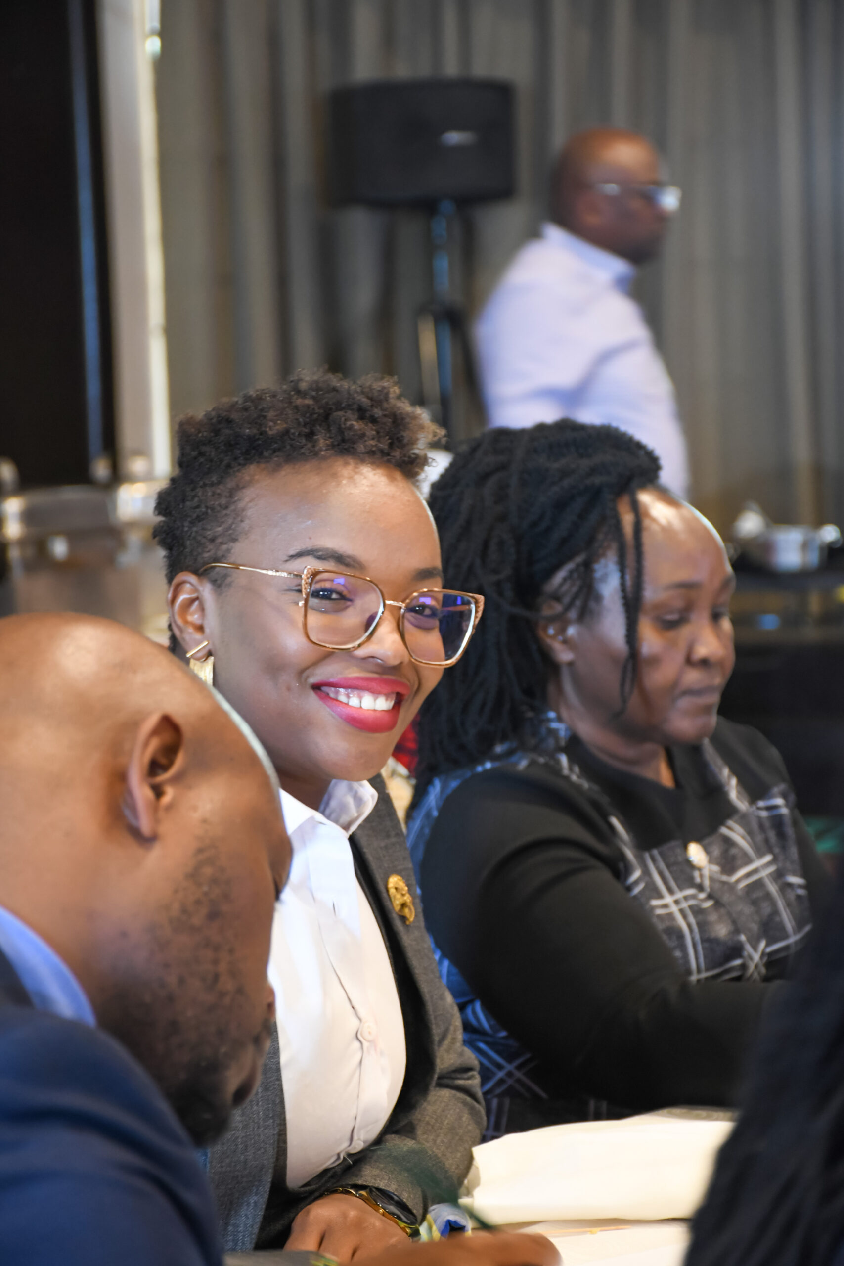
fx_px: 3938
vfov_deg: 18.3
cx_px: 422
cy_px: 633
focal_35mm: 112
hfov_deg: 12.2
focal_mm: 75
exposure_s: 1/15
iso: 1600
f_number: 5
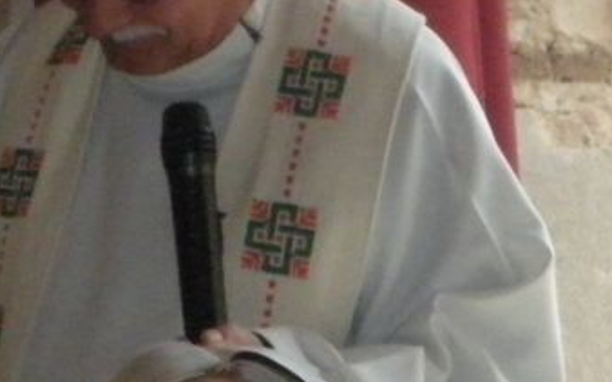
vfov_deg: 2.8
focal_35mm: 476
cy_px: 326
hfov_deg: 4.4
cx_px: -371
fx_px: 7937
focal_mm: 21.2
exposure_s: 1/125
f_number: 5.3
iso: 800
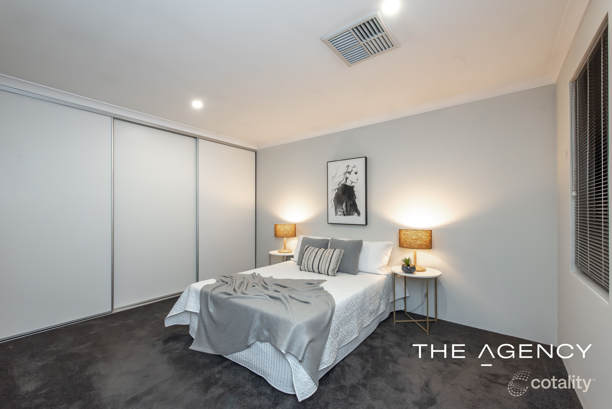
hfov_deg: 100.4
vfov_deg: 77.4
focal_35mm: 15
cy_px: 204
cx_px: 306
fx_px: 255
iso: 800
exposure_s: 1/13
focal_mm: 15
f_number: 13
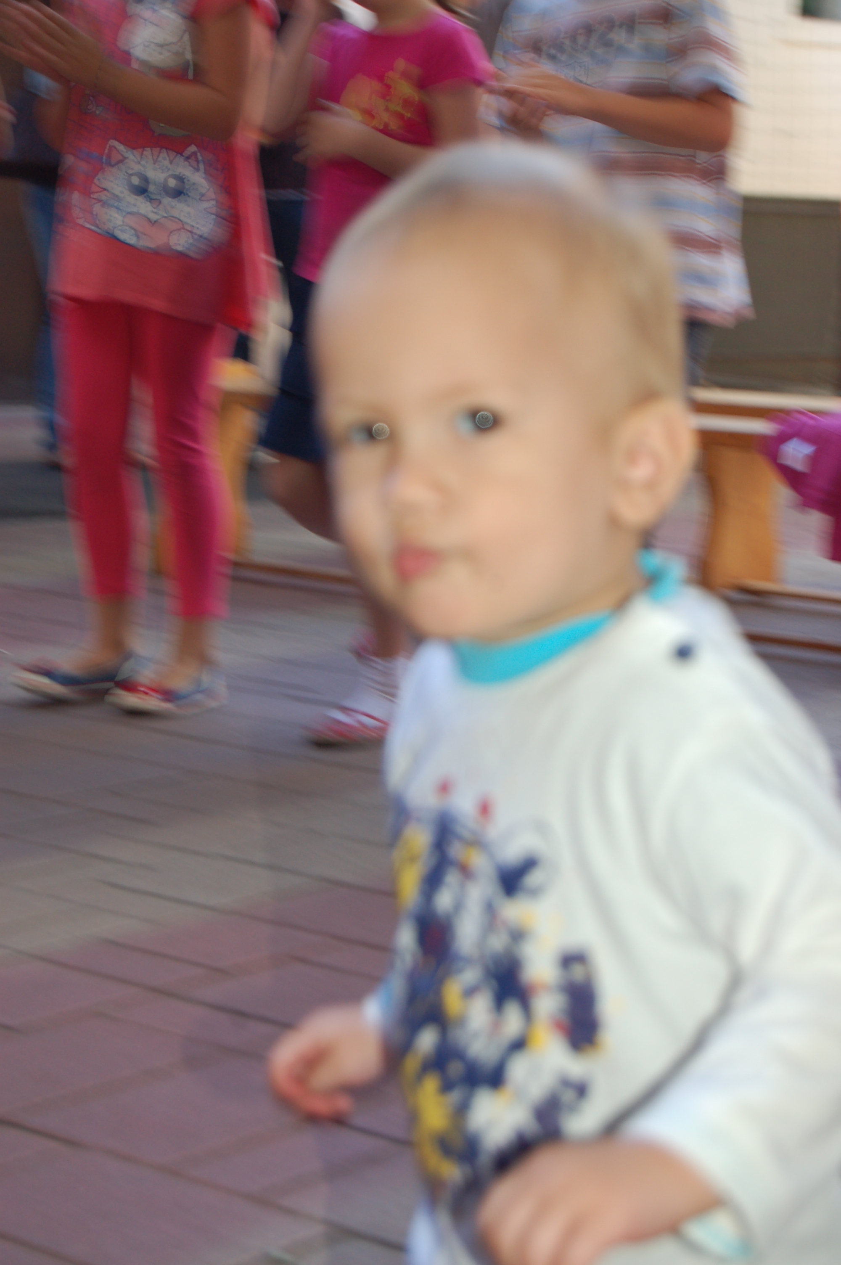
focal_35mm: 82
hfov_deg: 16.5
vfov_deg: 24.6
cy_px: 632
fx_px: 2896
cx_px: 420
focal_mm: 55
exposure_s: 1/60
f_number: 5.6
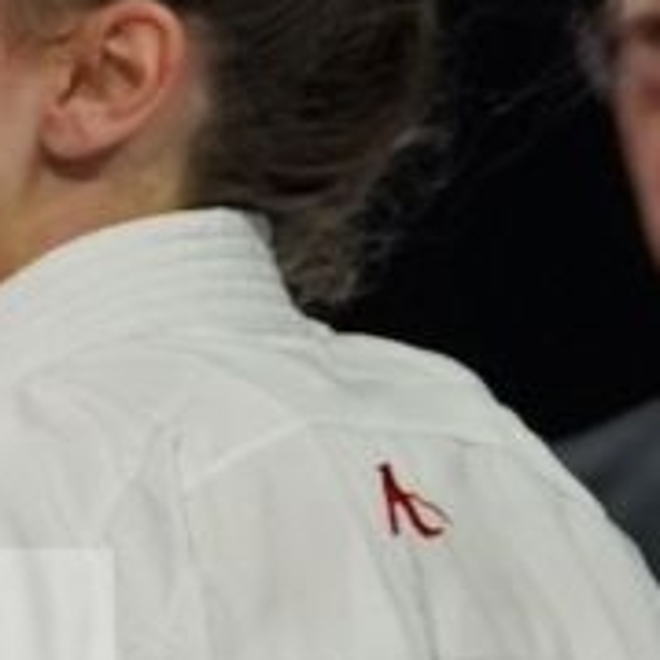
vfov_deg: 0.8
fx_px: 46162
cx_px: -1479
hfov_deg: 0.8
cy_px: 885
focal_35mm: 2140
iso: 1250
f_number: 2.8
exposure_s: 1/1000
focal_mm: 167
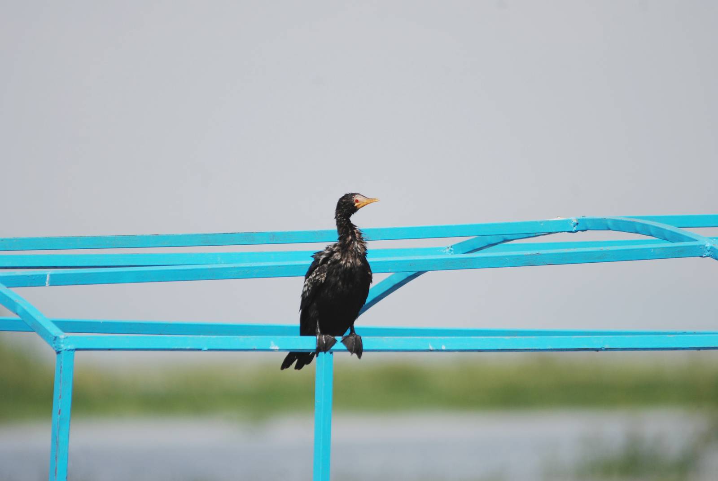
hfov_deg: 2.7
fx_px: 14976
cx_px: 359
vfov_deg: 1.8
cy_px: 240
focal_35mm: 750
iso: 200
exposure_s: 1/800
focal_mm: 500
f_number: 6.3
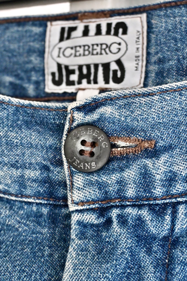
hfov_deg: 34.2
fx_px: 304
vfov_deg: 49.6
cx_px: 94
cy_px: 140
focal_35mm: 39
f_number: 5
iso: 1600
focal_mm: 26
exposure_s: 1/30
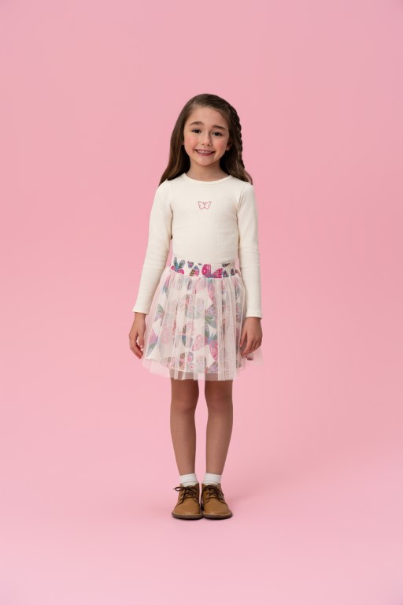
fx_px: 1209
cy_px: 302
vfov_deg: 28.1
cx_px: 202
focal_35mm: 72
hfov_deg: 18.9
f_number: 6.3
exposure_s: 1/125
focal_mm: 72
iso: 100
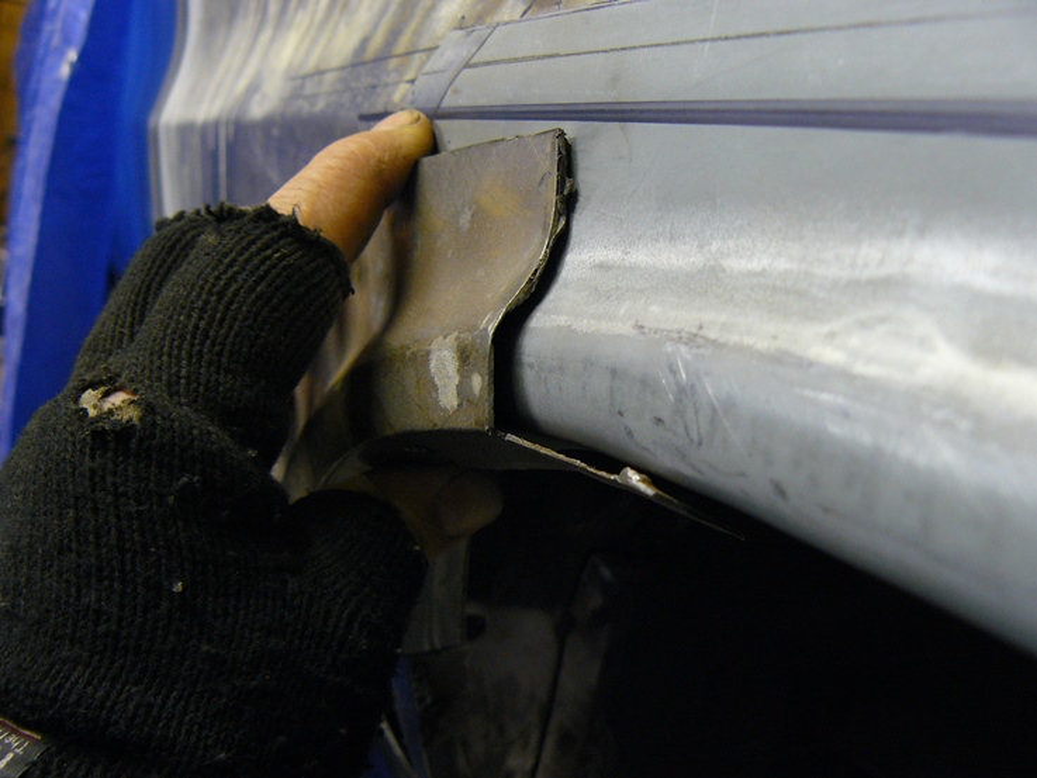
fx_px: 1079
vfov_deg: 39.7
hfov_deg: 51.3
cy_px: 389
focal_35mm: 36
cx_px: 518
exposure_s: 1/5
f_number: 2.8
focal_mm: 6
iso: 200
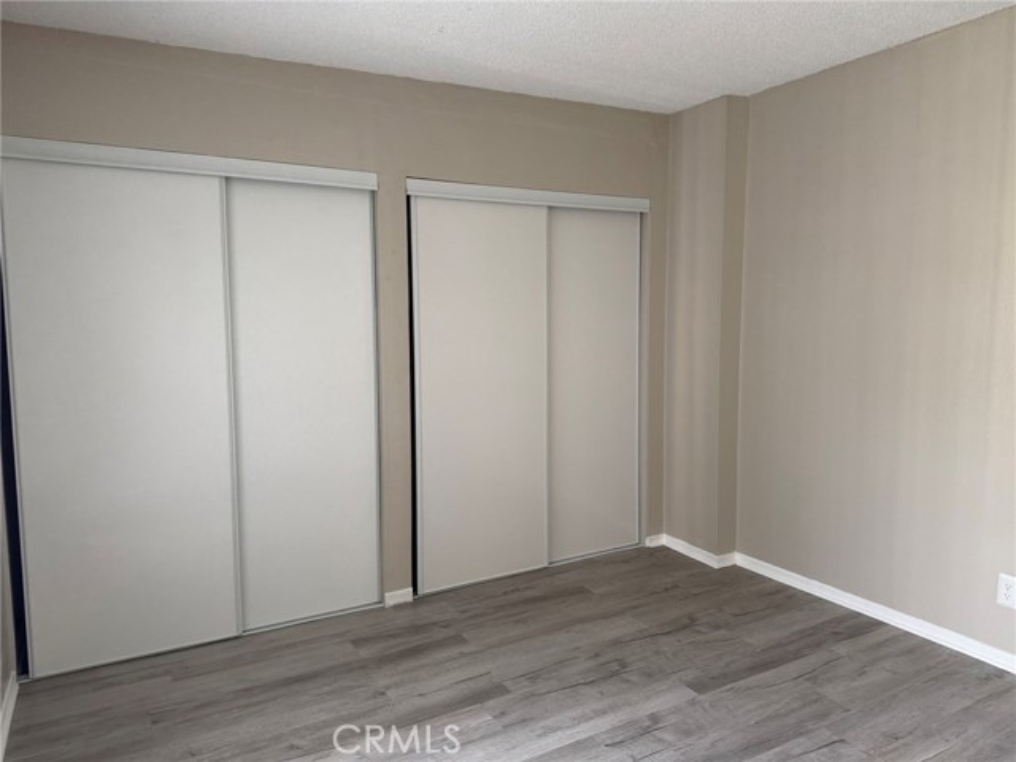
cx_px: 508
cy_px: 381
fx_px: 704
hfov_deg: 71.6
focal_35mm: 24
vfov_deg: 56.8
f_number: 1.78
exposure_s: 1/72
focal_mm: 6.76
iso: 200
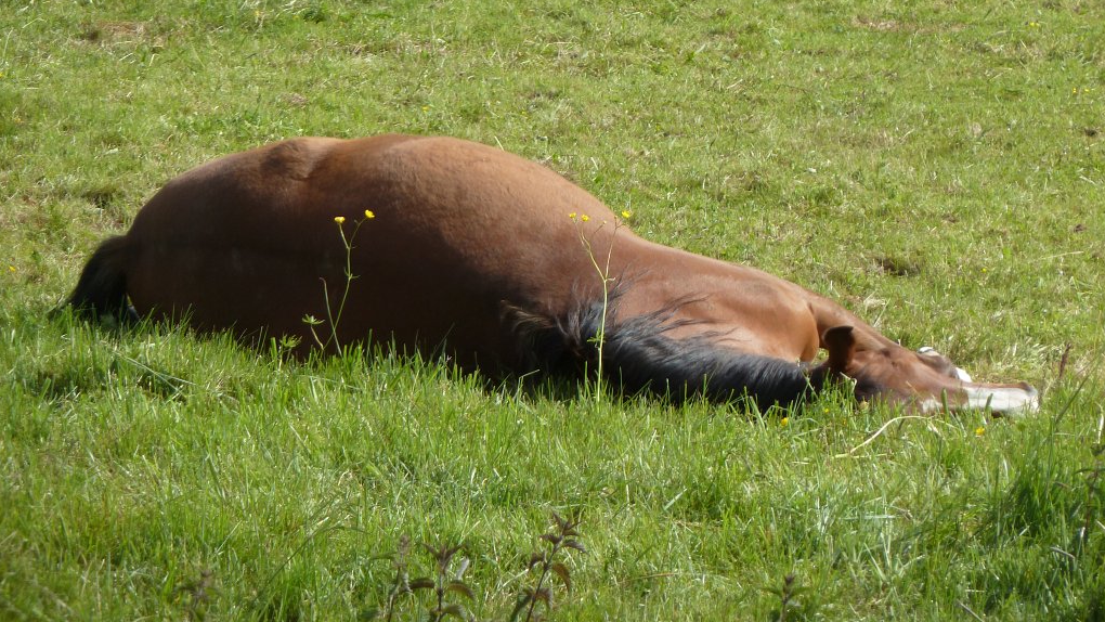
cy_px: 241
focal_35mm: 304
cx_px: 552
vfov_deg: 4.0
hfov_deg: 7.1
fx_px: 8908
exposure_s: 1/250
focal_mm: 45.7
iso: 80
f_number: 4.8
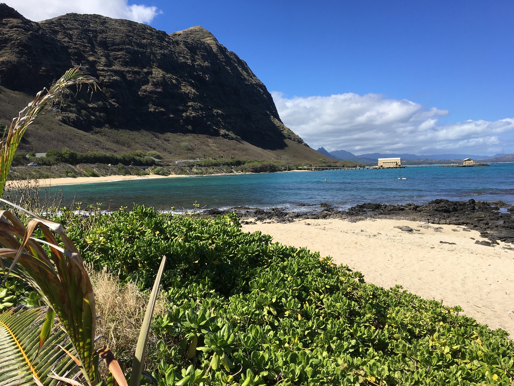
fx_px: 431
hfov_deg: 61.7
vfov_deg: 48.2
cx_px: 257
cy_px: 193
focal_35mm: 29
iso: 25
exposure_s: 1/2079
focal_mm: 4.15
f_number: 2.2
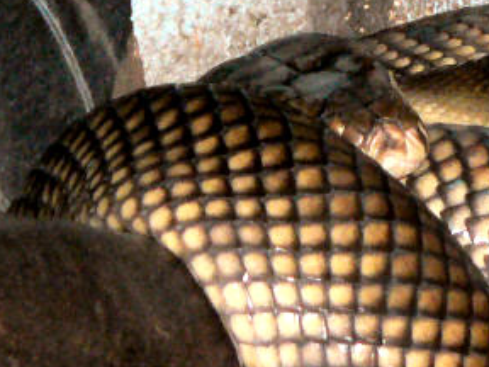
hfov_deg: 2.8
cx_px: 674
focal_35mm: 705
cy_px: 275
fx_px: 9959
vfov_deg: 2.1
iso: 400
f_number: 3.3
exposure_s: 1/60
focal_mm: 32.9
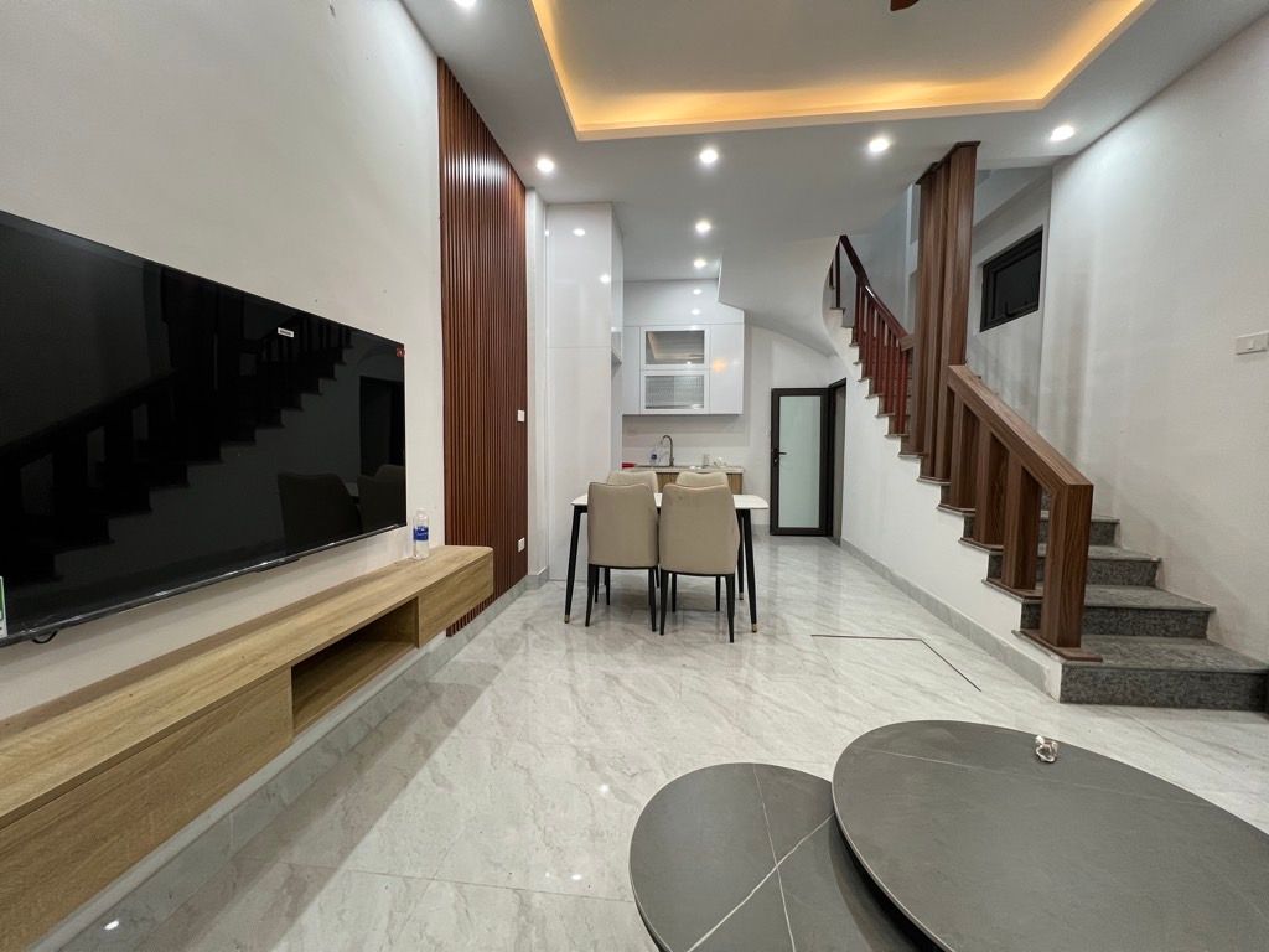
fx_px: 477
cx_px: 634
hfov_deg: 106.2
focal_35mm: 13
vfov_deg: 89.9
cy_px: 476
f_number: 1.8
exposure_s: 1/50
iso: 160
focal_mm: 1.57
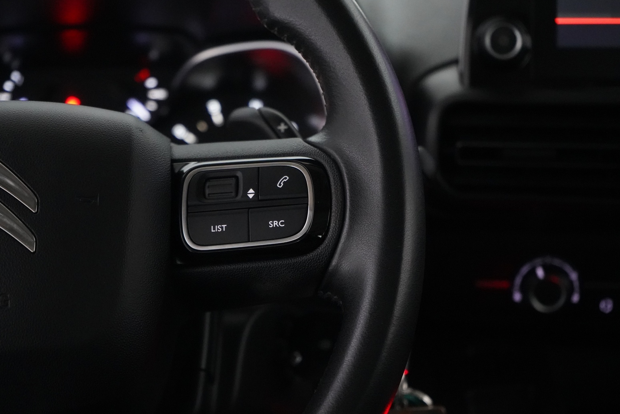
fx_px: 1257
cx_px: 298
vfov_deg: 18.7
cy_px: 214
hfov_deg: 27.7
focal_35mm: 73
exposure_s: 1/80
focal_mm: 70
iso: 12800
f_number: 5.6
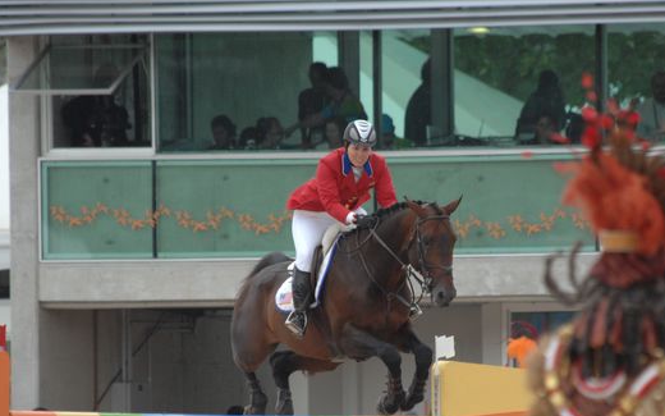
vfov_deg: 1.7
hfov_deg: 2.8
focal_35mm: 752
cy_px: 267
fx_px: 13629
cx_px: 398
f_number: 5.6
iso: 640
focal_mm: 400
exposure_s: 1/500
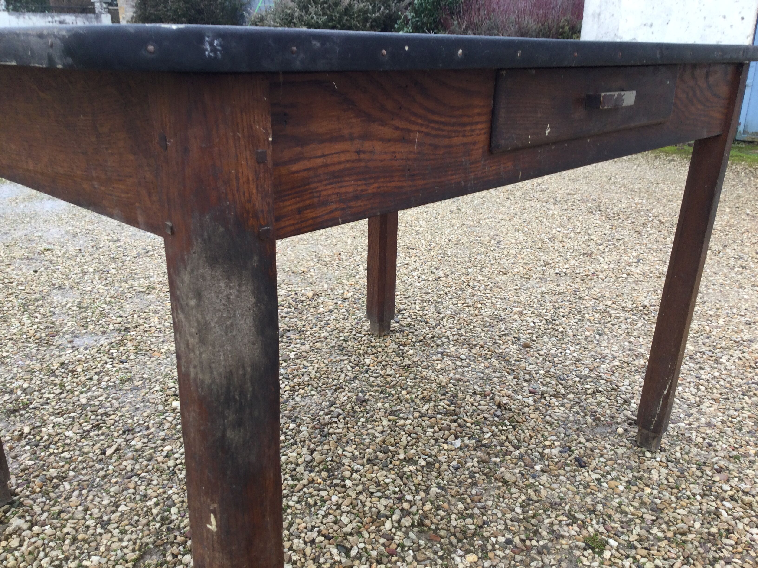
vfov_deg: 45.4
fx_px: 679
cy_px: 284
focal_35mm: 31
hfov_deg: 58.4
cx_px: 379
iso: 25
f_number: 2.4
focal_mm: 3.3
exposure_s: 1/50
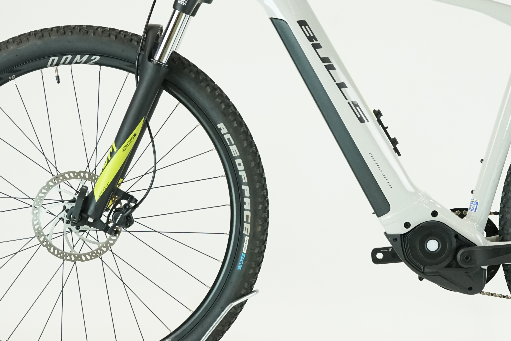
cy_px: 103
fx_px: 1533
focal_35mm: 108
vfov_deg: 12.7
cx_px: 378
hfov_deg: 18.8
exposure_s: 1/200
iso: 2500
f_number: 7.1
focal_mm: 56
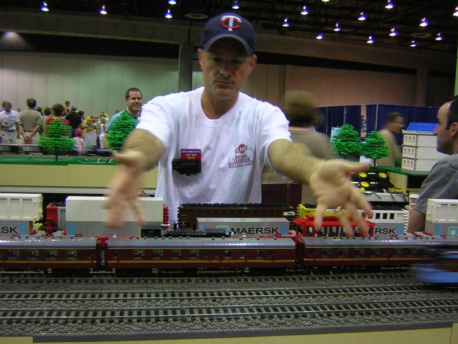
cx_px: 229
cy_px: 172
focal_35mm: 36
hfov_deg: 51.4
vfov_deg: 39.7
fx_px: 476
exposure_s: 1/7.2
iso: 100
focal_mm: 4.7
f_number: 2.6
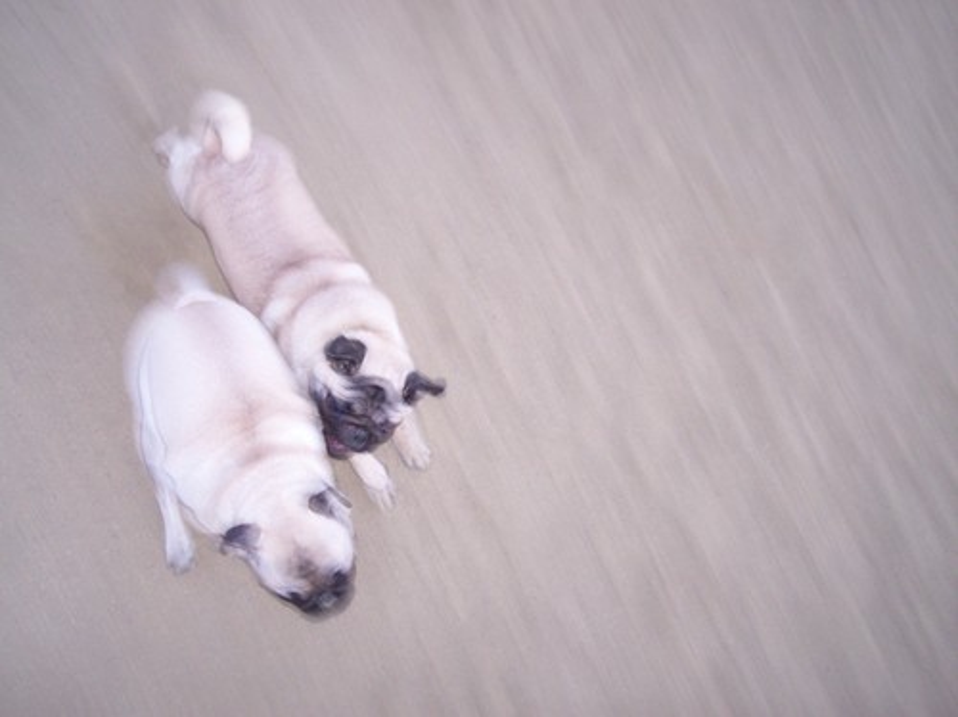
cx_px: 479
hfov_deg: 49.0
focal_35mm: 38
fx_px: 1051
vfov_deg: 37.7
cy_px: 358
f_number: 2.8
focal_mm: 8
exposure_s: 1/45
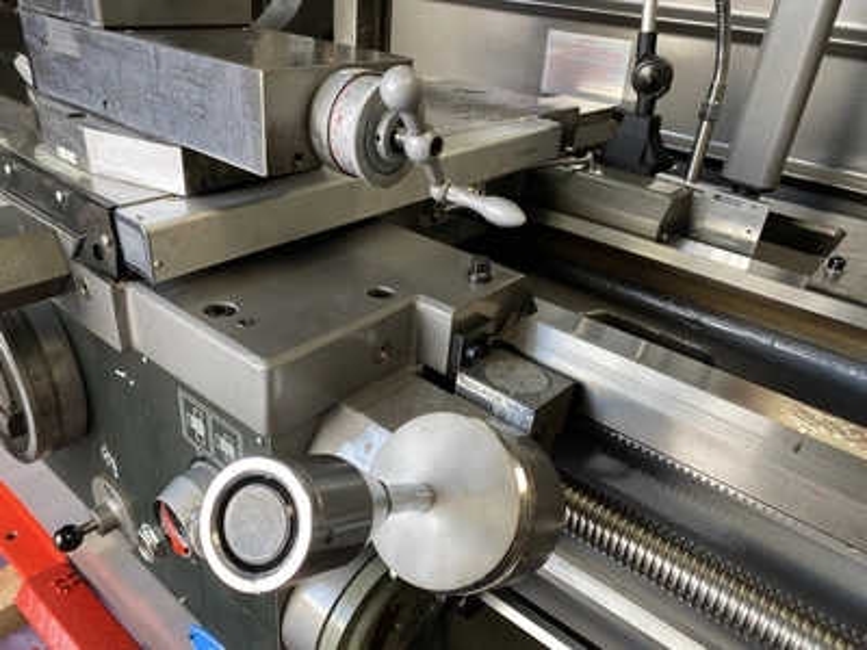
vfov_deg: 53.1
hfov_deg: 67.3
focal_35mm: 26
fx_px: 651
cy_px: 325
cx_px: 434
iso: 80
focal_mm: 4.25
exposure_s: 1/120
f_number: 1.8
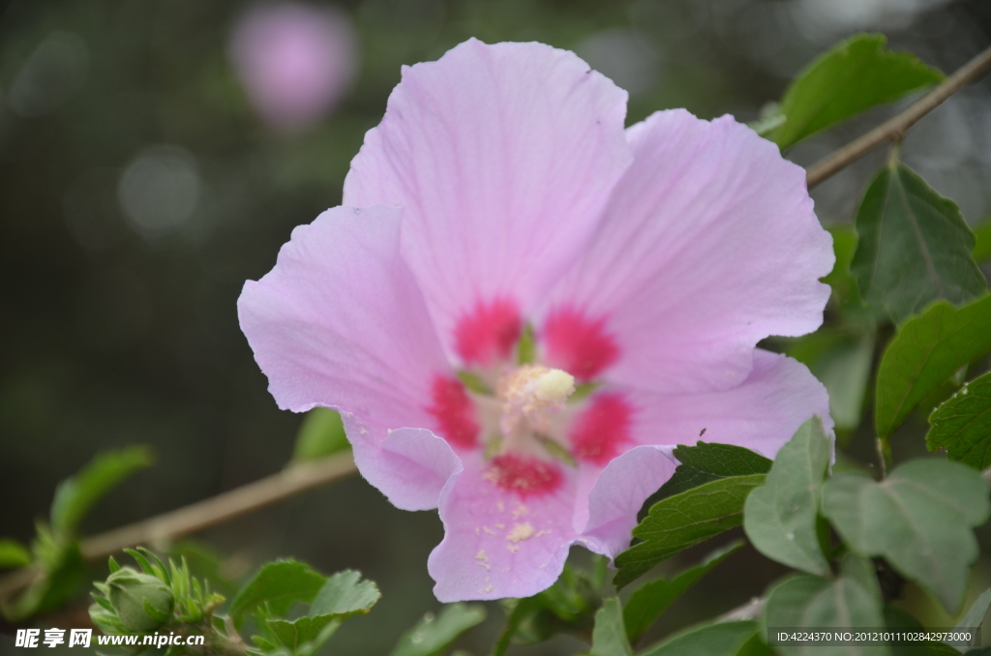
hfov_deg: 13.1
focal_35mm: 158
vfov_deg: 8.7
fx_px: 4326
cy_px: 328
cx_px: 496
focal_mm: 105
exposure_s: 1/250
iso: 180
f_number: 5.6
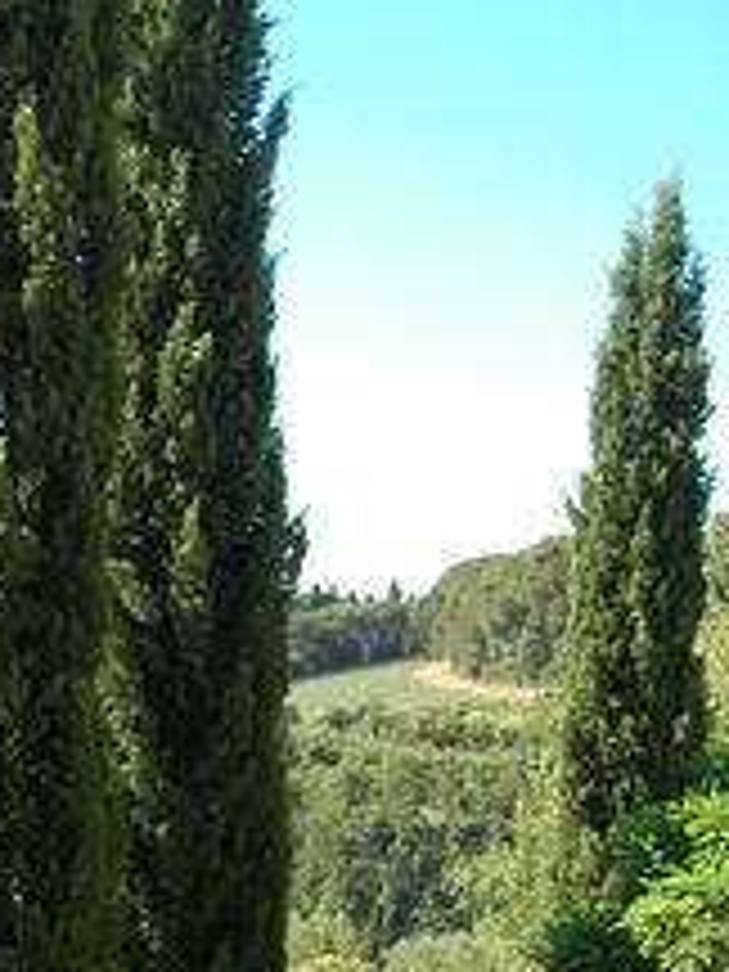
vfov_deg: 12.2
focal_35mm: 162
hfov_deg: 9.1
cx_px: 101
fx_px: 4549
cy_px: 756
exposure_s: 1/400
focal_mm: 38
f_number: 6.3
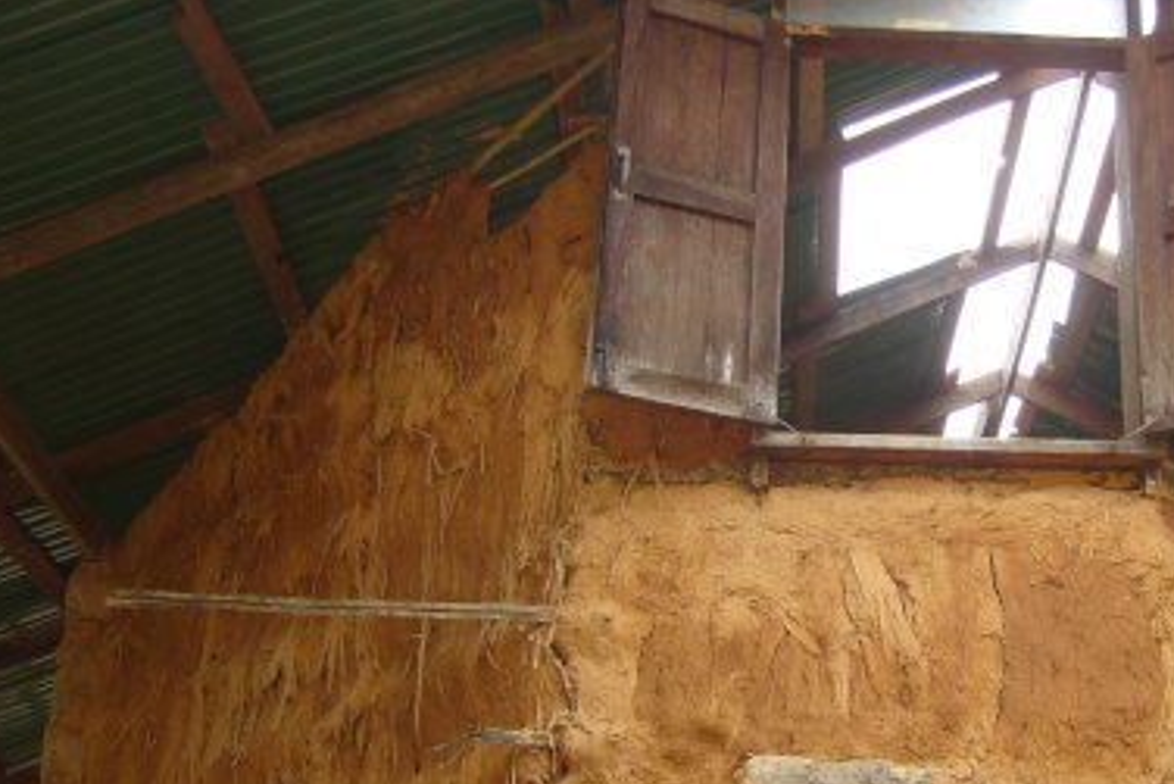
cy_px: 444
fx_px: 2023
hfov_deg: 31.8
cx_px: 880
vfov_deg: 21.9
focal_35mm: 62
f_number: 2.8
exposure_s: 1/200
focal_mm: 5.8
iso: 100
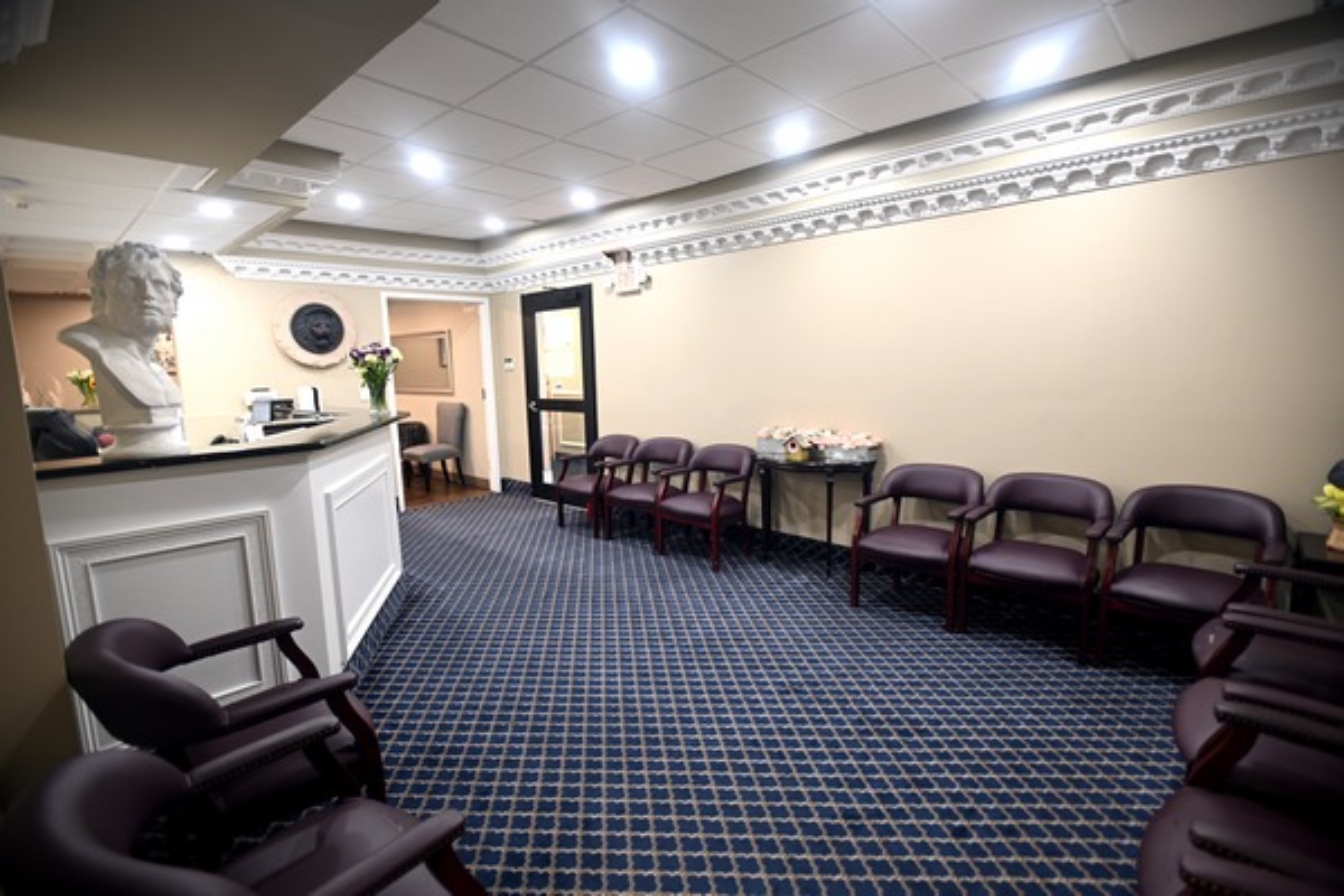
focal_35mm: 17
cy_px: 448
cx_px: 672
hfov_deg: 93.3
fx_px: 635
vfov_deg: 70.4
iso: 500
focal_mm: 17
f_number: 2.8
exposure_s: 1/30
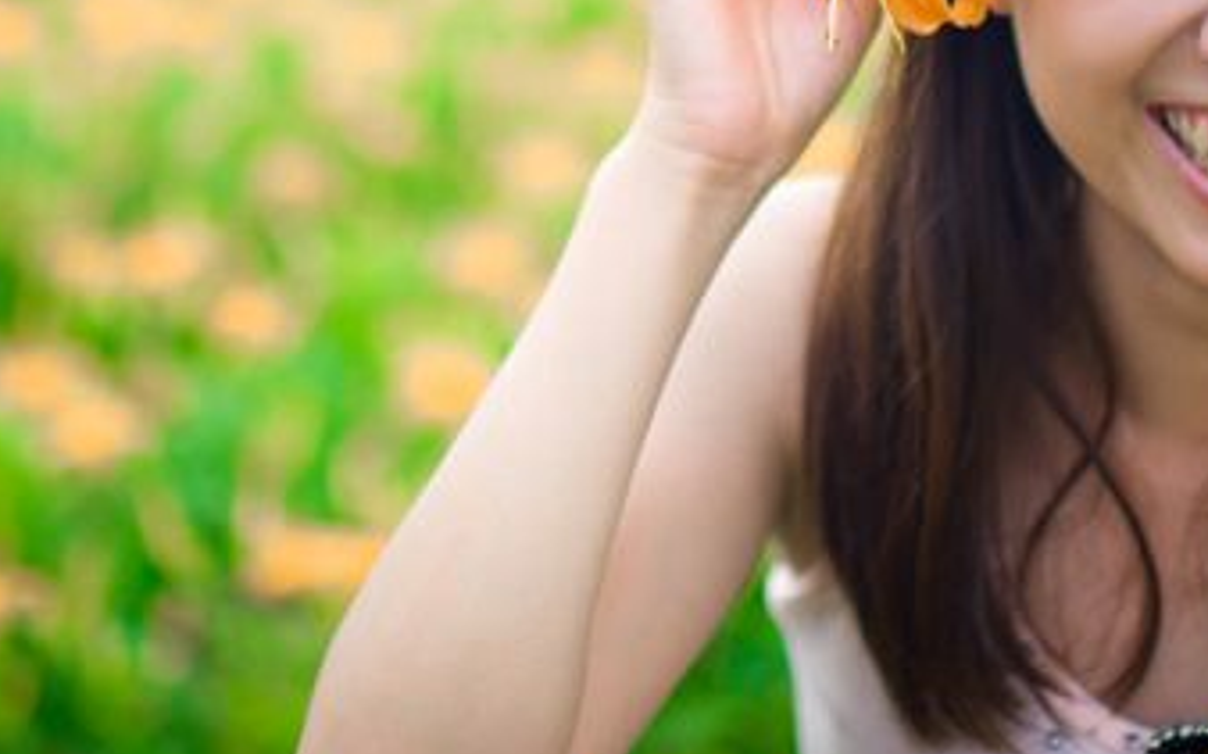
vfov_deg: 13.3
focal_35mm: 95
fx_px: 3127
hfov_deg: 21.9
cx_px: 693
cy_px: -179
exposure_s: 1/1600
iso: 100
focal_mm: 35
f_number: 1.4
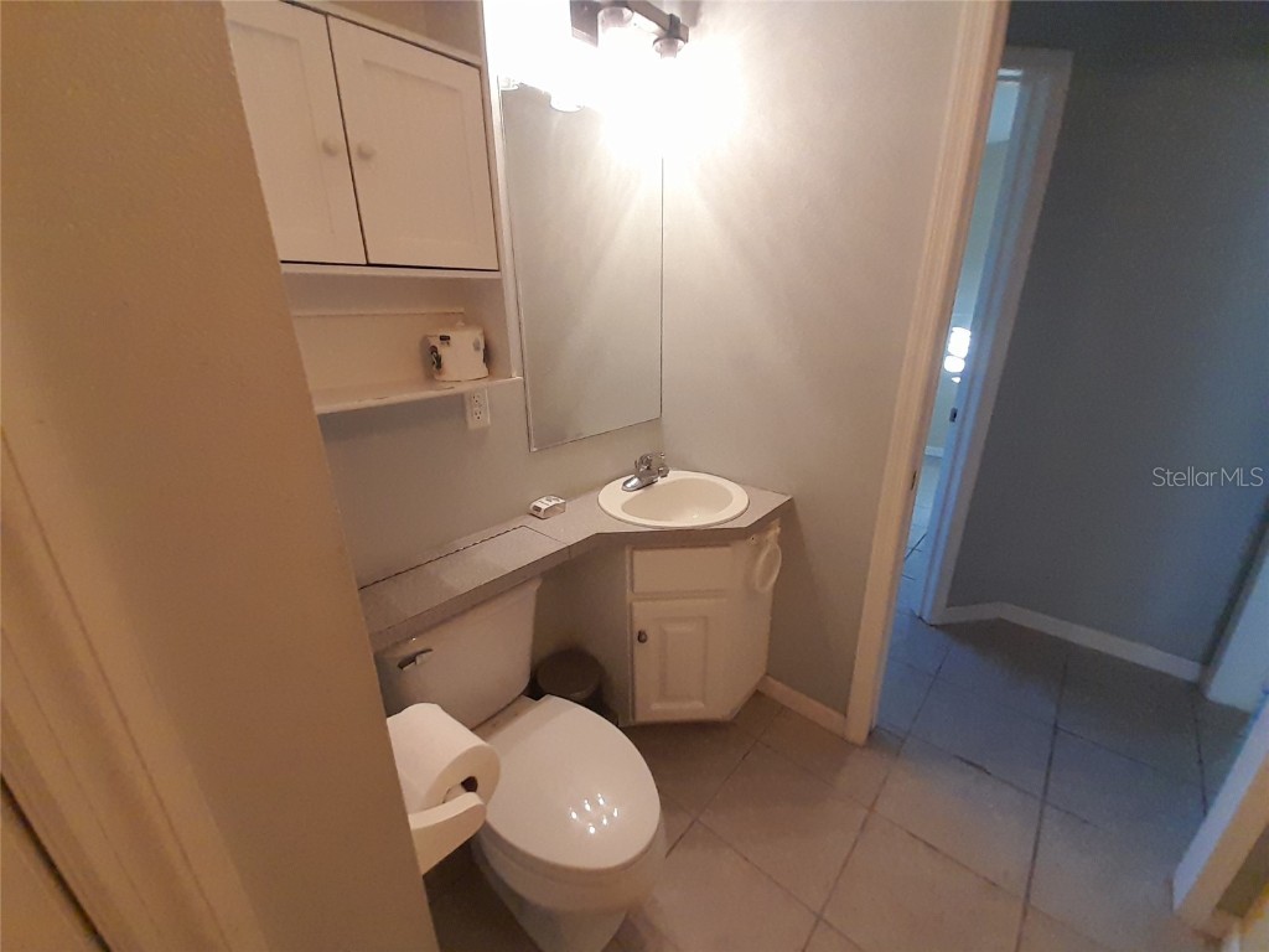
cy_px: 476
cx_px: 634
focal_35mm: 13
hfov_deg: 106.2
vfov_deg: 89.9
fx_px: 477
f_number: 2.2
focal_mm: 1.13
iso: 200
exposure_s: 1/40
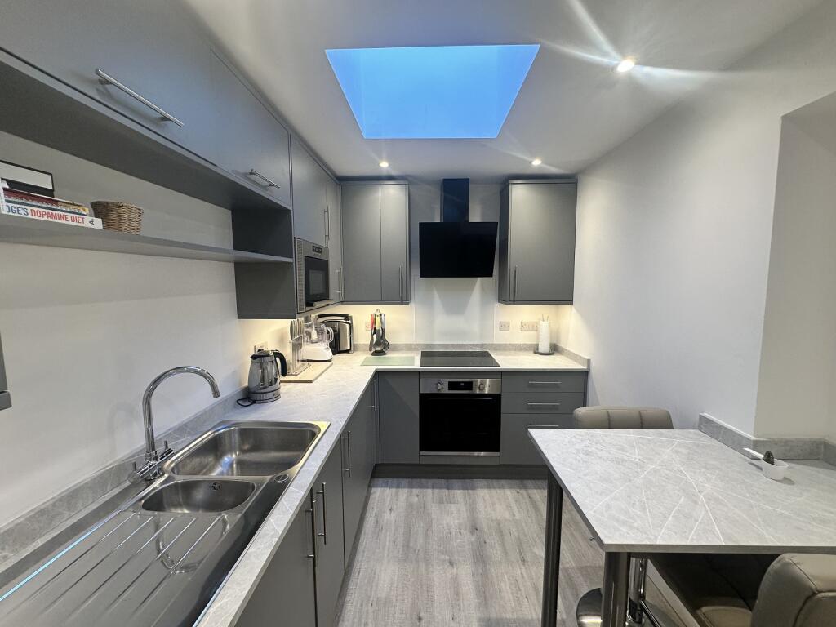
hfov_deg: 102.1
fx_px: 338
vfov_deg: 85.7
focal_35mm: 14
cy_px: 314
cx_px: 418
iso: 125
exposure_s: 1/100
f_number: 2.2
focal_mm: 2.22
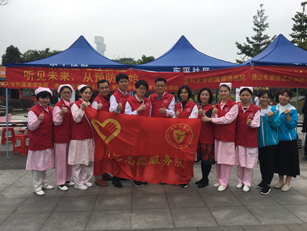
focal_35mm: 29
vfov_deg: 48.2
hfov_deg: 61.7
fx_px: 257
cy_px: 116
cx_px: 154
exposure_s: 1/646
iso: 25
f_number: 2.2
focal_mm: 4.15
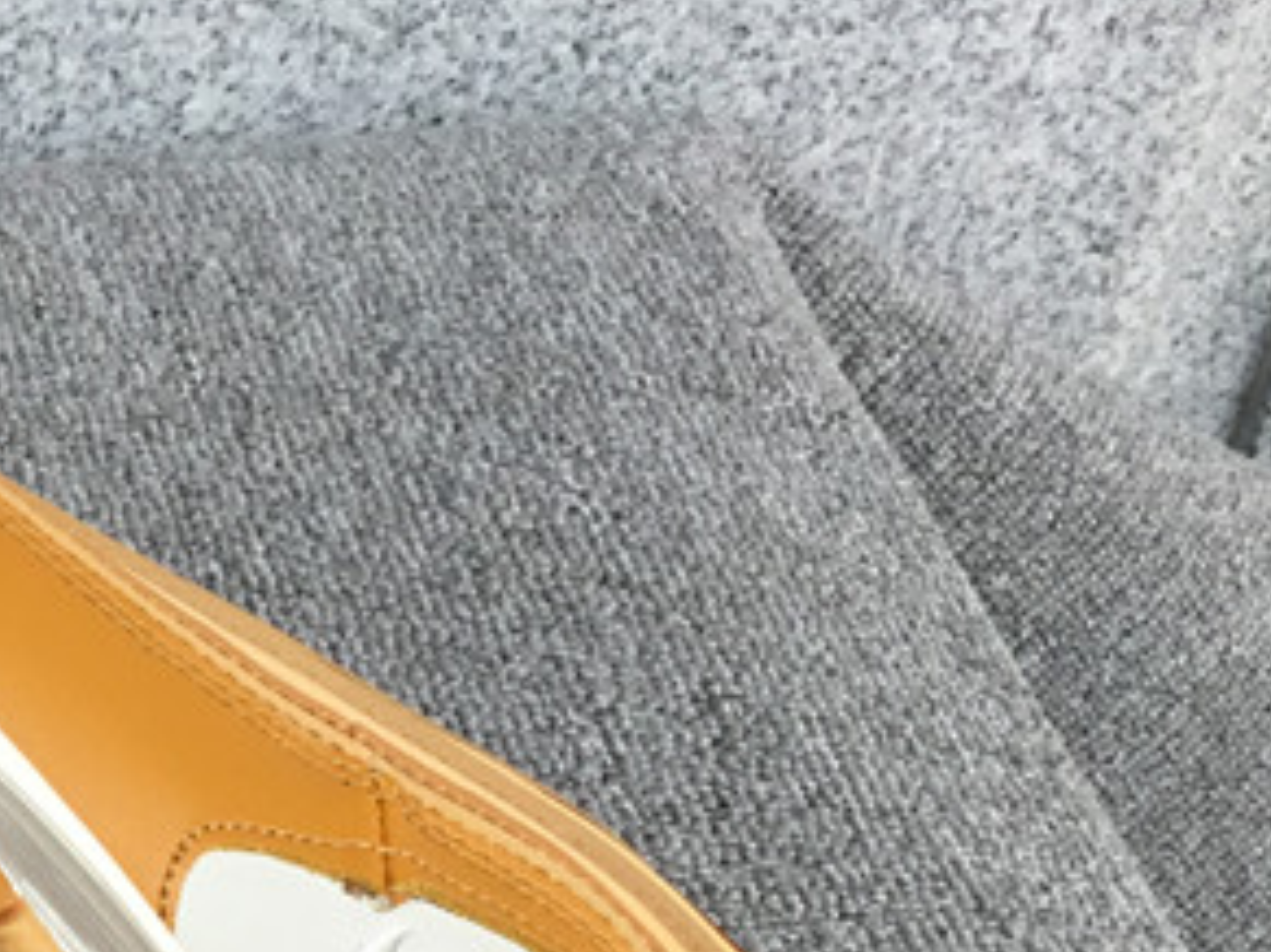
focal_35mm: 96
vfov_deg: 14.6
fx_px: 3523
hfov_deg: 19.1
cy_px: 1282
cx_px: -323
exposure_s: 1/503
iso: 25
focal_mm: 3.3
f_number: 2.4
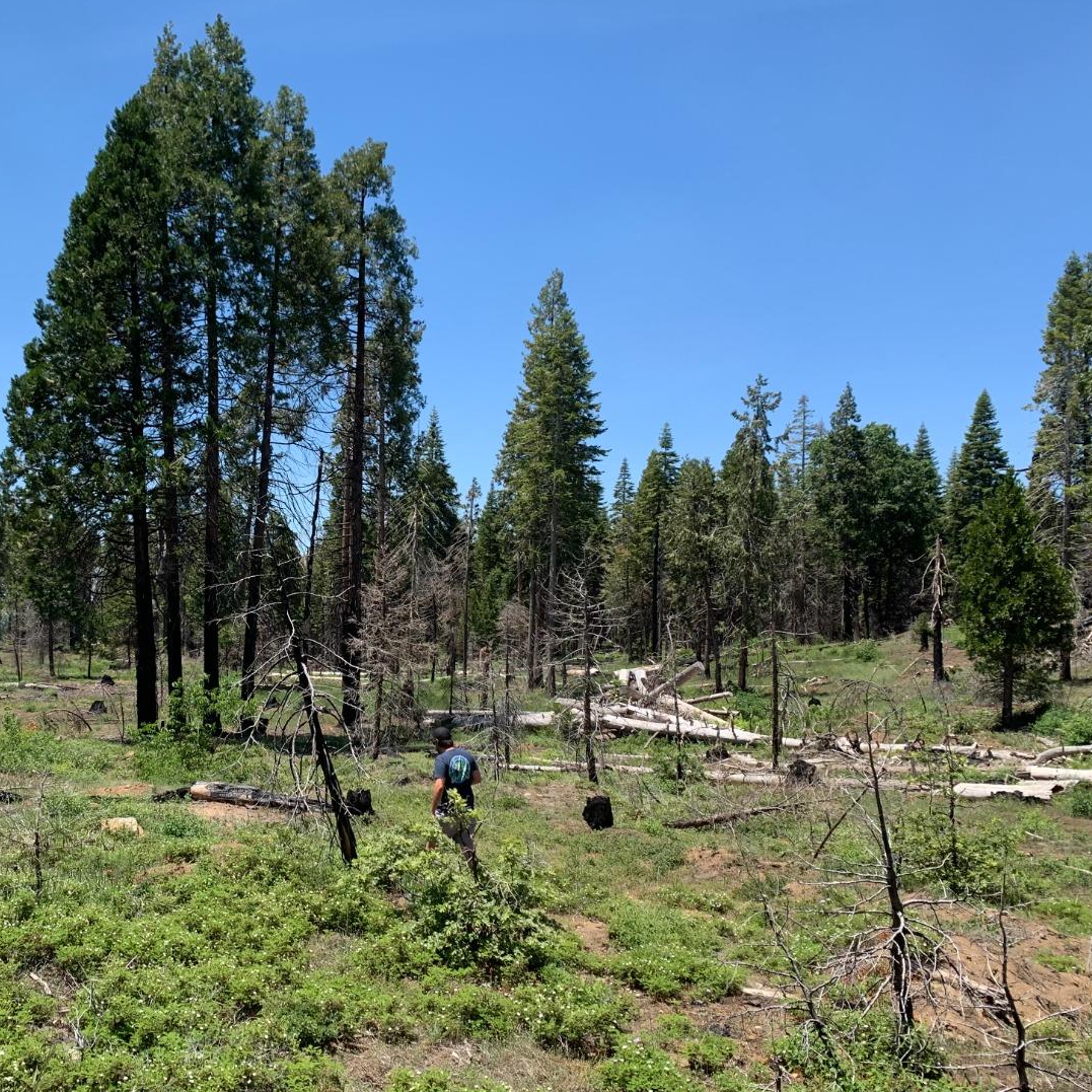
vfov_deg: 51.1
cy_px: 560
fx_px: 1142
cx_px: 341
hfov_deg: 49.9
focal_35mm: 32
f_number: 1.8
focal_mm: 4.25
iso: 25
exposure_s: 1/1447
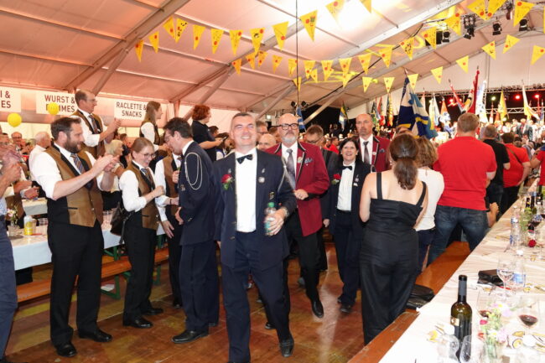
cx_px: 272
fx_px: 409
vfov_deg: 47.9
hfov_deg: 67.4
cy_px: 182
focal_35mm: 27
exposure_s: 1/40
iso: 1250
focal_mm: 9.81
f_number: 2.5
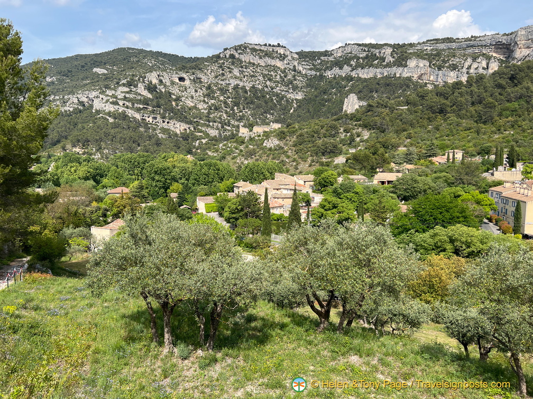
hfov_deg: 67.3
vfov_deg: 53.1
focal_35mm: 26
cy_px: 200
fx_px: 400
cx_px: 266
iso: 50
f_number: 1.5
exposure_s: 1/2762
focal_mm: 5.7
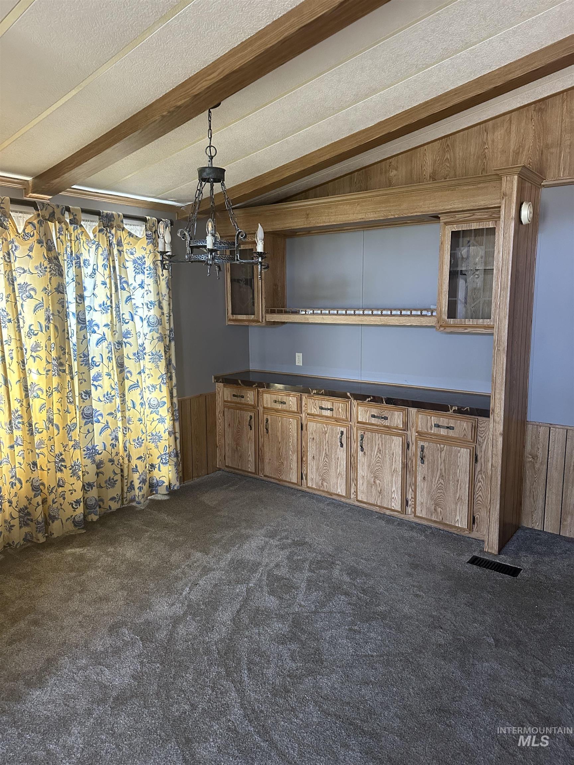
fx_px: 531
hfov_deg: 56.8
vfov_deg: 71.6
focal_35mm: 24
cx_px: 287
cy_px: 382
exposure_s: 1/60
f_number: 1.78
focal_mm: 6.86
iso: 640
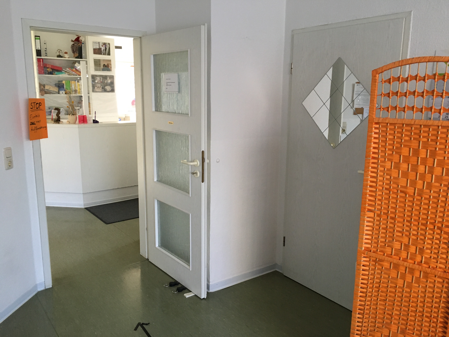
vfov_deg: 48.2
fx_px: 376
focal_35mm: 29
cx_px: 224
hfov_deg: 61.7
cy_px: 168
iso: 160
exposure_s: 1/33
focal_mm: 4.15
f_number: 2.2
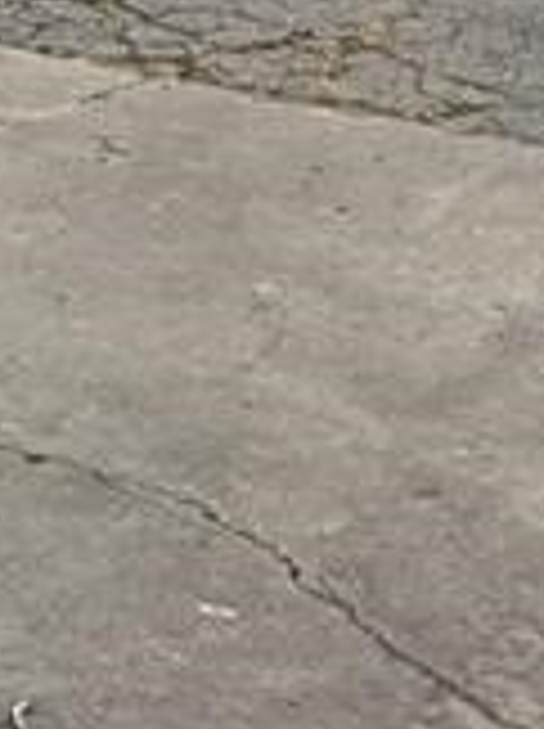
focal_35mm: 114
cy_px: -594
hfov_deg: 11.9
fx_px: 2395
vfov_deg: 15.0
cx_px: -432
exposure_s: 1/773
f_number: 1.78
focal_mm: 6.76
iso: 80
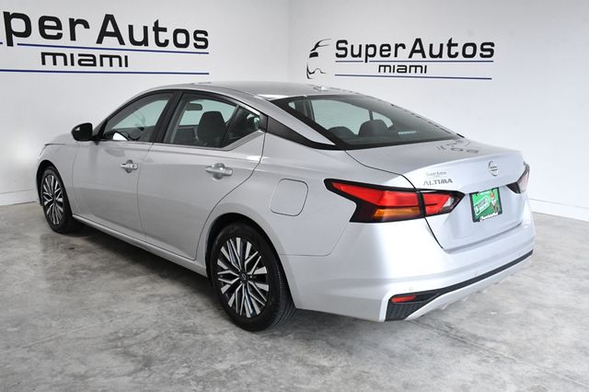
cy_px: 196
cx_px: 294
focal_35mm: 34
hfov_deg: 55.8
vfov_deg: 38.8
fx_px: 556
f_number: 10
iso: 2500
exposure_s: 1/400
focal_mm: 23
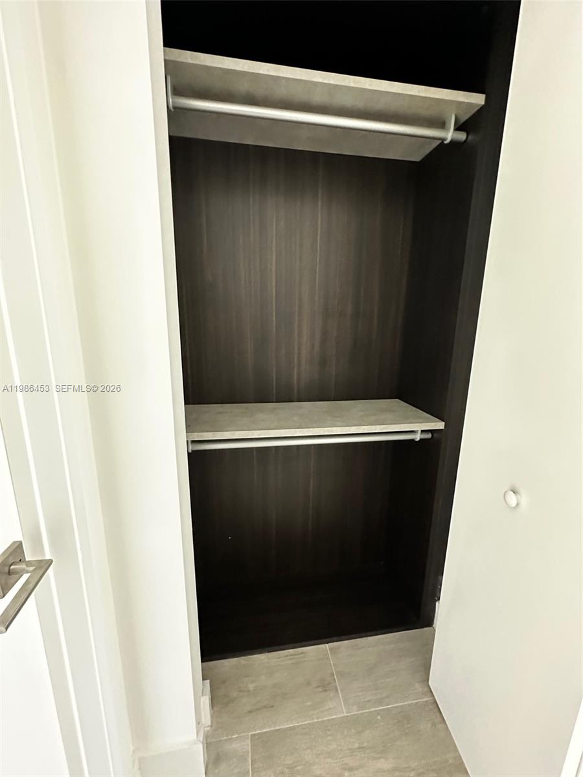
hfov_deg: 85.7
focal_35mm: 14
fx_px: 314
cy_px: 388
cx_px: 292
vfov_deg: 102.1
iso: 1000
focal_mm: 2.22
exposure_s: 1/60
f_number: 2.2
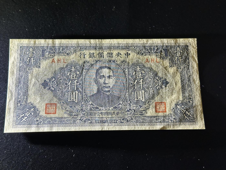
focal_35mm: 48
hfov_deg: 39.7
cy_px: 85
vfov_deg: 30.3
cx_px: 113
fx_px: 313
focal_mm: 6.86
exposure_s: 1/49
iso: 160
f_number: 1.78
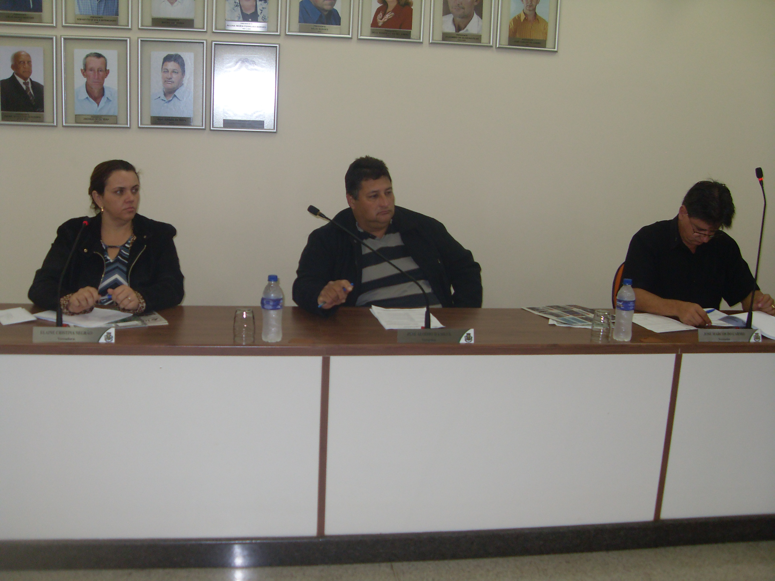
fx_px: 828
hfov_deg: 50.1
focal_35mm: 37
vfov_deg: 38.7
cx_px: 388
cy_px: 290
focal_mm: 6.3
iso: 100
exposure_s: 1/45
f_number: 2.8
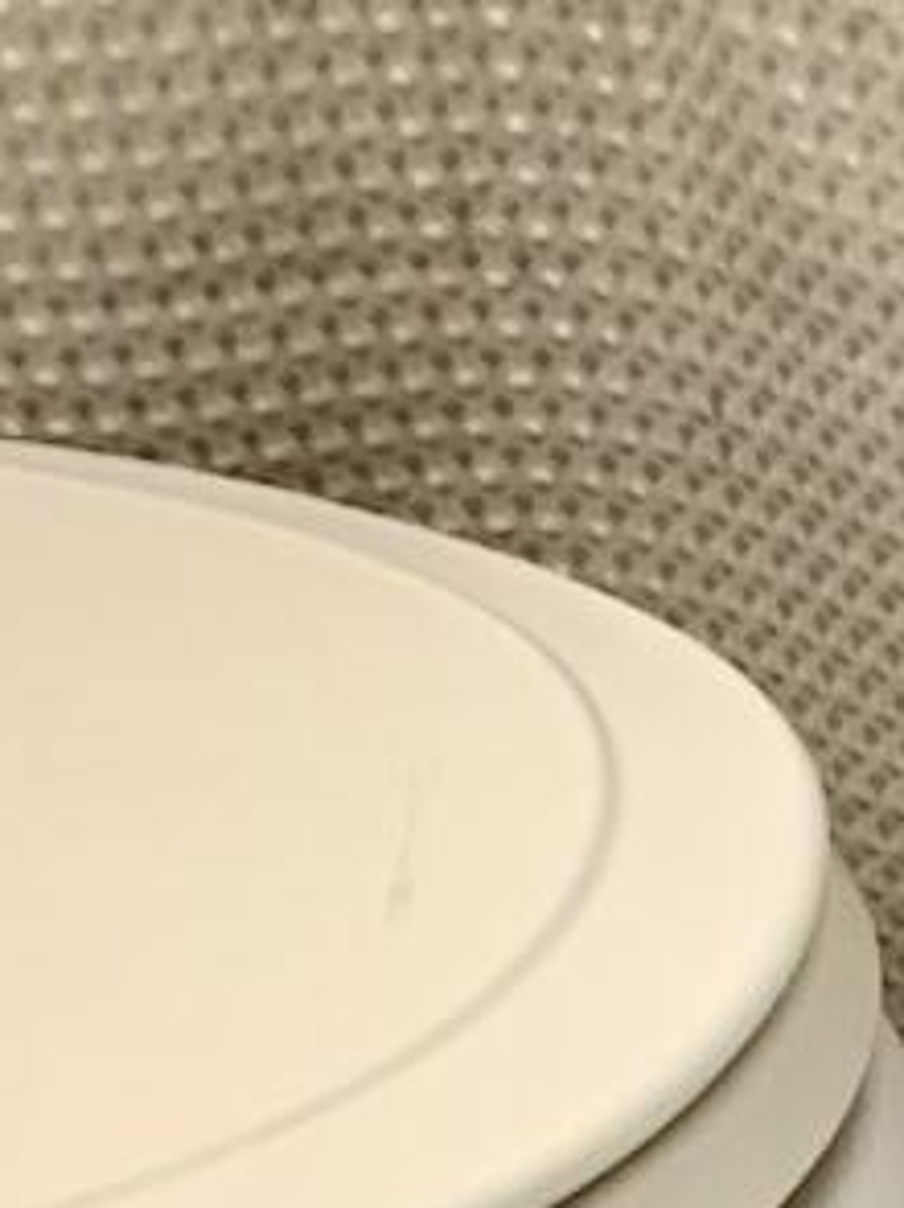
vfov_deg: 8.9
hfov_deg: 7.7
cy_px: 3780
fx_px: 6172
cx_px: 2281
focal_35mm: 177
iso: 100
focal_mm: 4.25
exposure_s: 1/60
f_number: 1.8
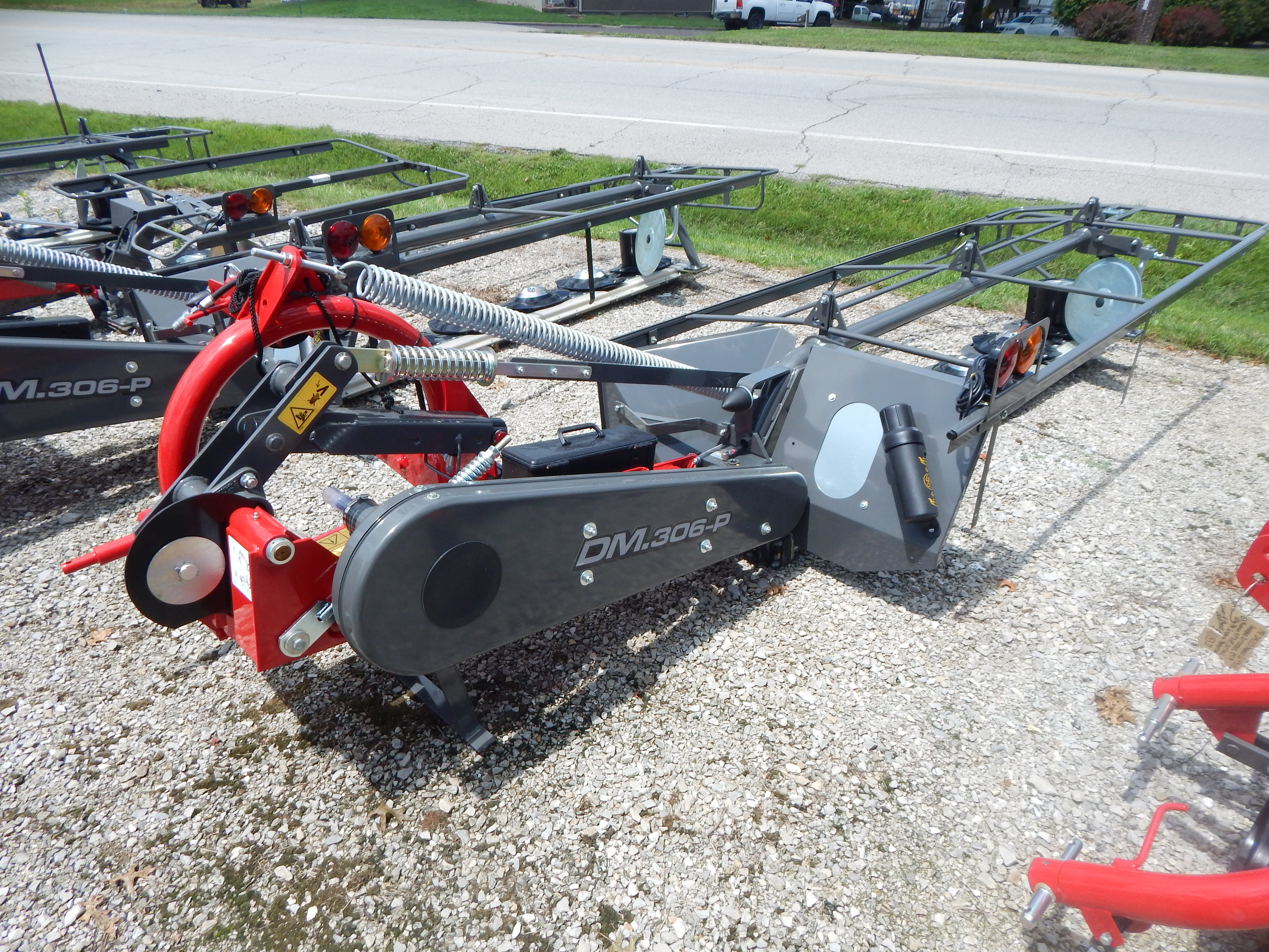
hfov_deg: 76.4
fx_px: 807
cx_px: 634
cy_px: 476
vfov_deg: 61.1
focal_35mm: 22
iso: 125
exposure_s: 1/1500
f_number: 3
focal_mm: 4
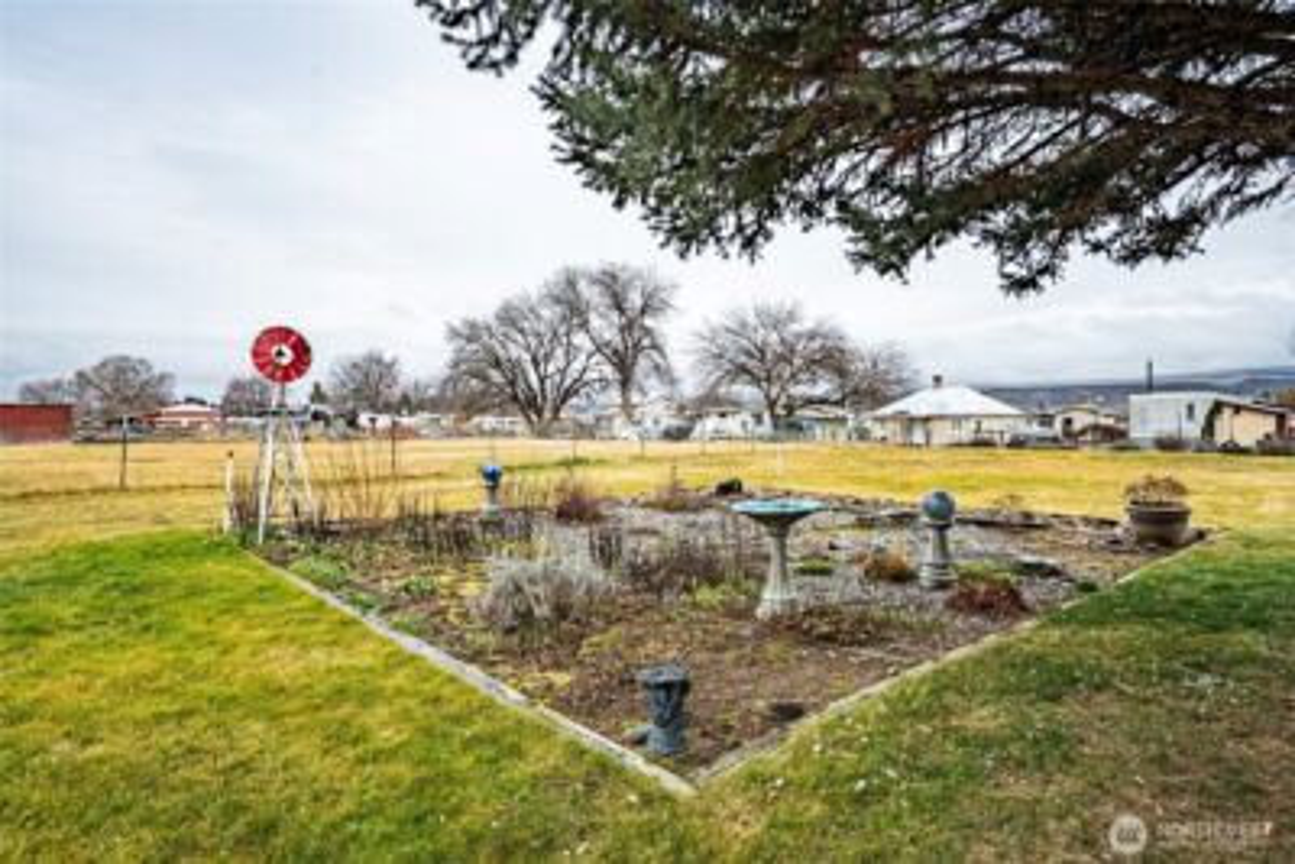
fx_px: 720
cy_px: 432
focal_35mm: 20
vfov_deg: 62.0
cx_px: 648
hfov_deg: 84.0
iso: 400
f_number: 8
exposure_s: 1/5000
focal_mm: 20
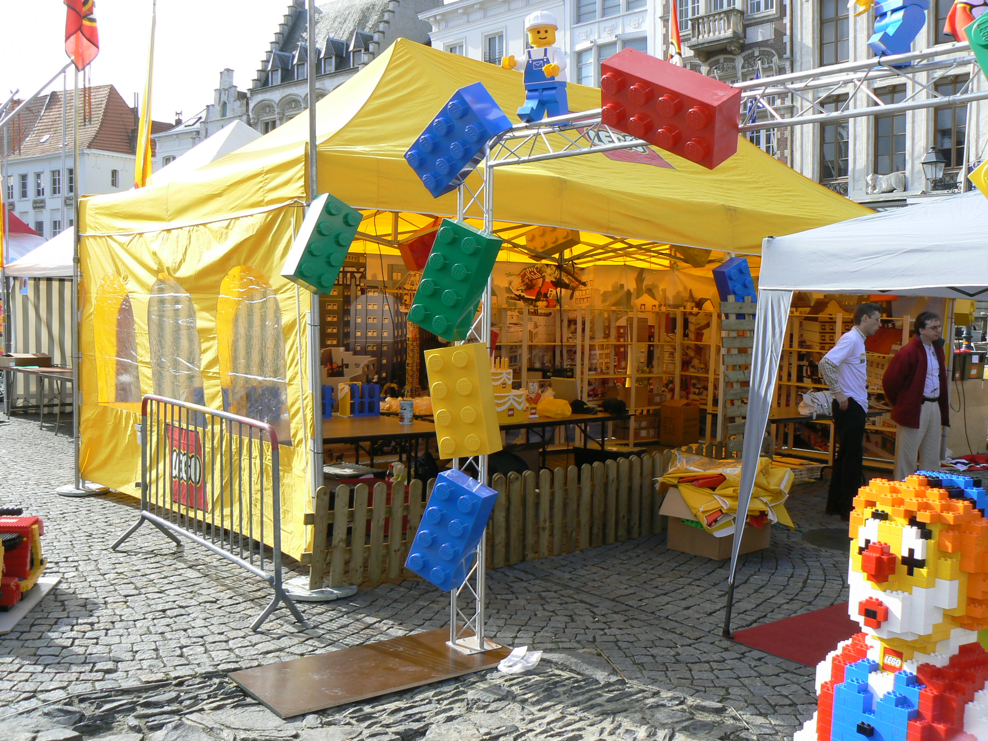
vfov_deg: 39.7
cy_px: 370
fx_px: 1028
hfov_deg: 51.4
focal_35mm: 36
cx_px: 494
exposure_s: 1/320
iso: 80
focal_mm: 6
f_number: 5.6
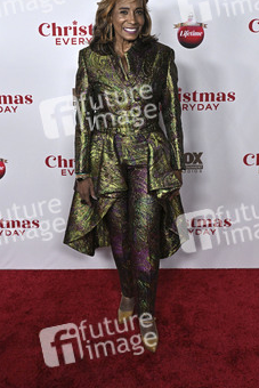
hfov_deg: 28.7
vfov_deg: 41.8
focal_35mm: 47
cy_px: 169
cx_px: 131
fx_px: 507
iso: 2500
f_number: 5.6
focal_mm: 40
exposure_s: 1/320
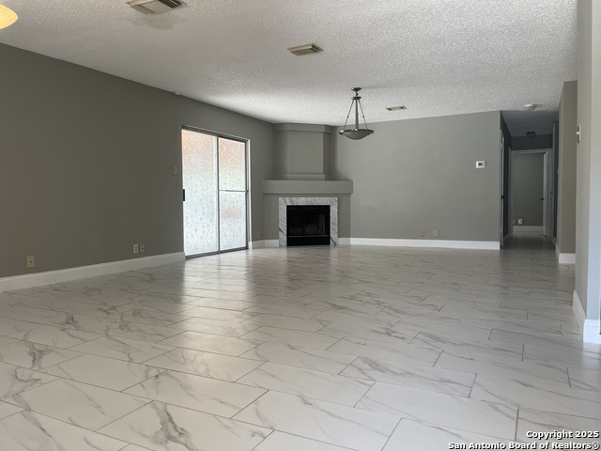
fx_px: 451
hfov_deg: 67.3
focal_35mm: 26
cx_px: 300
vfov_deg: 53.1
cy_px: 226
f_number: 1.6
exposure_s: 1/120
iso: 100
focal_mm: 5.1
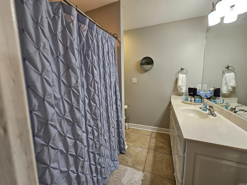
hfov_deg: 106.2
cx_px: 124
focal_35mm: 13
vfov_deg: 89.9
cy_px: 92
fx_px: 93
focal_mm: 2.2
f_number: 2.2
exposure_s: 1/60
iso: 125
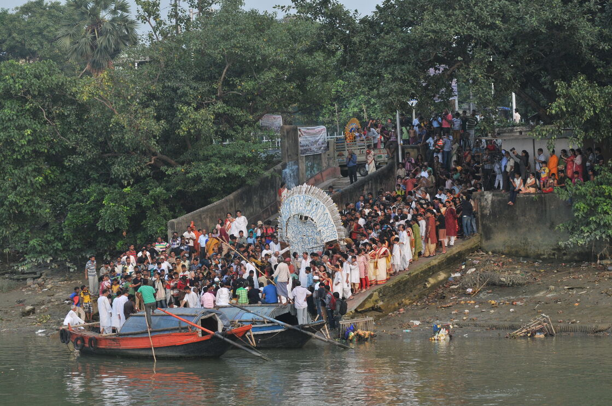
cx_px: 306
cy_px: 203
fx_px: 2088
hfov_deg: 16.7
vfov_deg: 11.1
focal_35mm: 123
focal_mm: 82
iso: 400
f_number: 10
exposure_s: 1/400
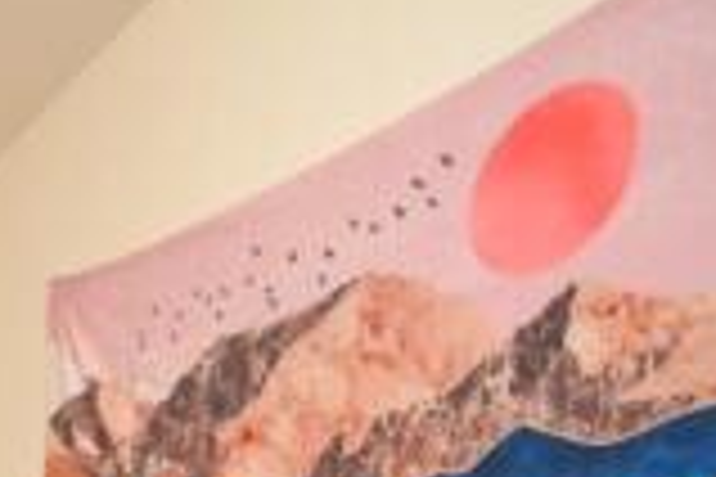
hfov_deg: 29.4
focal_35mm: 45
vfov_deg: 25.8
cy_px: 610
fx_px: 895
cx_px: -324
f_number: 3.5
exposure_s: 1/160
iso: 1600
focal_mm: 10
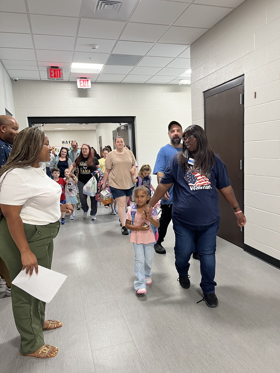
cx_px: 140
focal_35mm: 26
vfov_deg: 67.3
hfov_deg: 53.1
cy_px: 186
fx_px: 280
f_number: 1.6
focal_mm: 5.1
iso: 100
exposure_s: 1/60
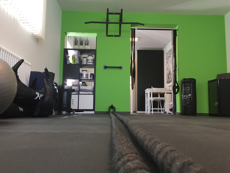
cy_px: 86
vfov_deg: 48.2
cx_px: 115
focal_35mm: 29
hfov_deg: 61.7
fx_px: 193
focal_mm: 4.15
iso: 50
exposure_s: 1/33
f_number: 2.2
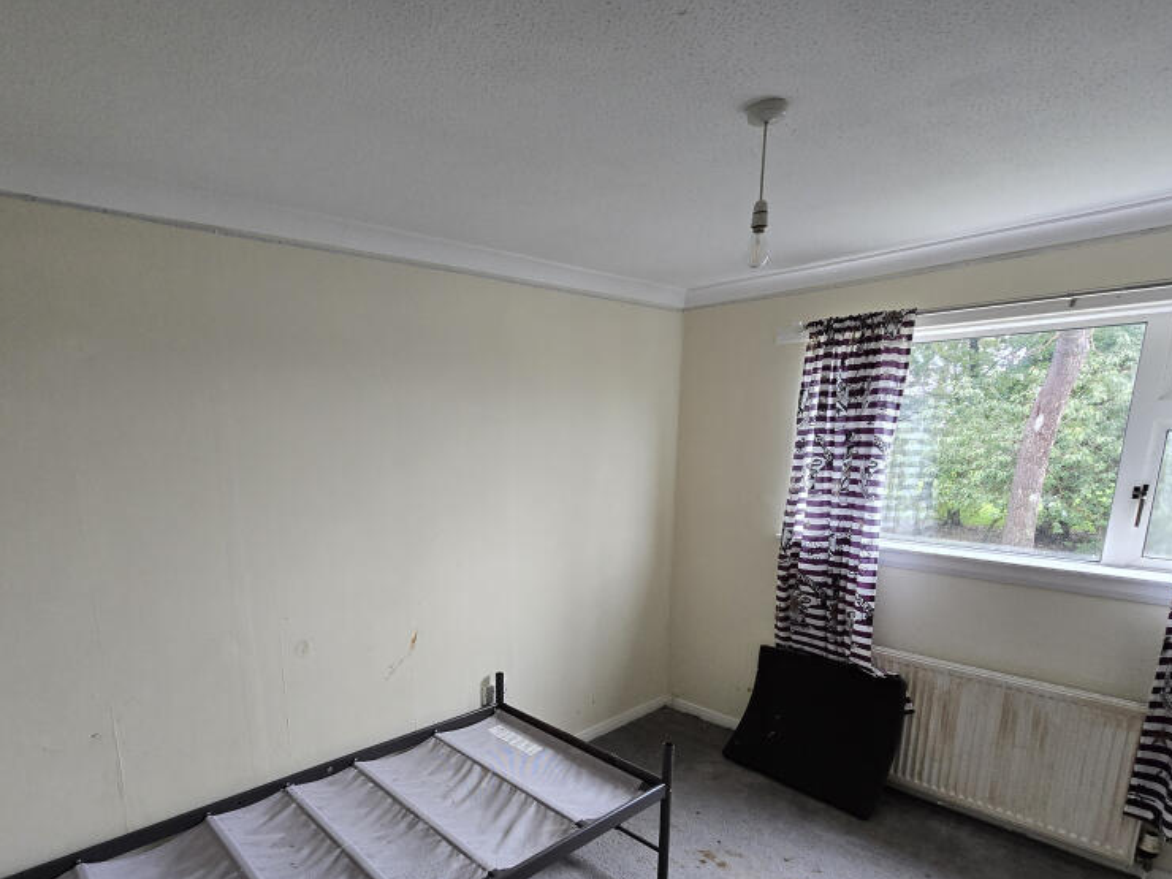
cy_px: 592
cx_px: 507
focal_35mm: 18
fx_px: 609
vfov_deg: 69.4
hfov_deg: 87.3
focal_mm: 2.2
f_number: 2.2
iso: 250
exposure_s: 1/60
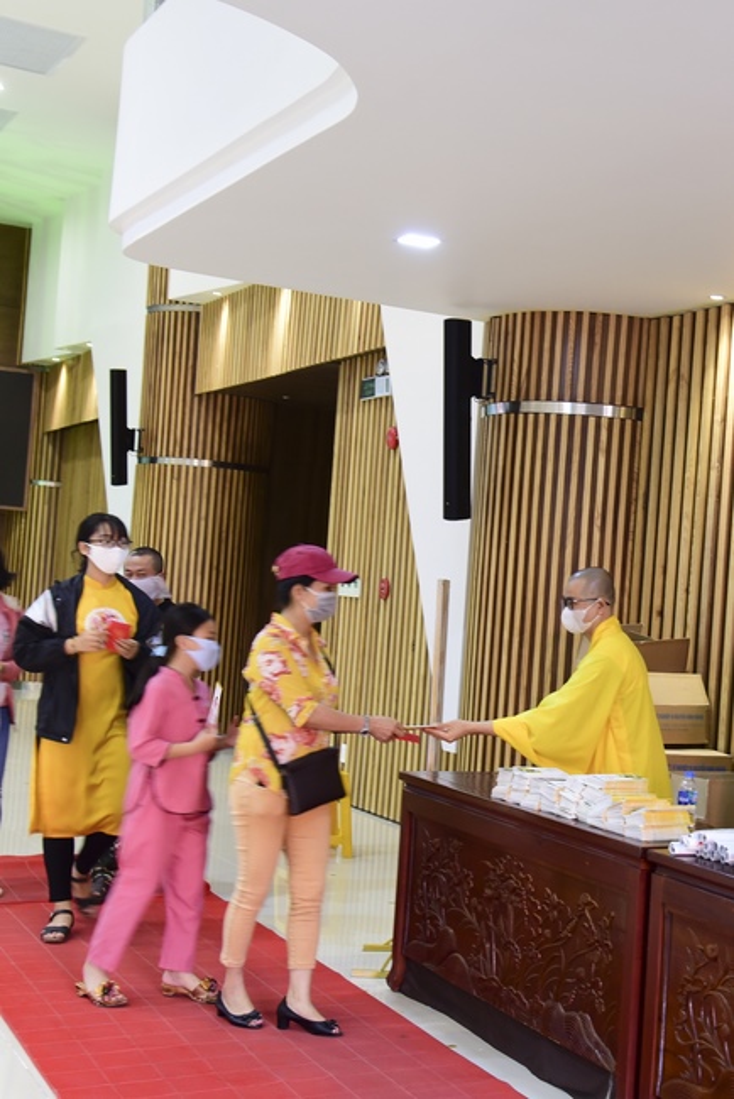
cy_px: 550
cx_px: 367
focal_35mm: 35
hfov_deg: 37.9
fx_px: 1069
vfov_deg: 54.4
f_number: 5
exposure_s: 1/30
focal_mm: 35
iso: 1000
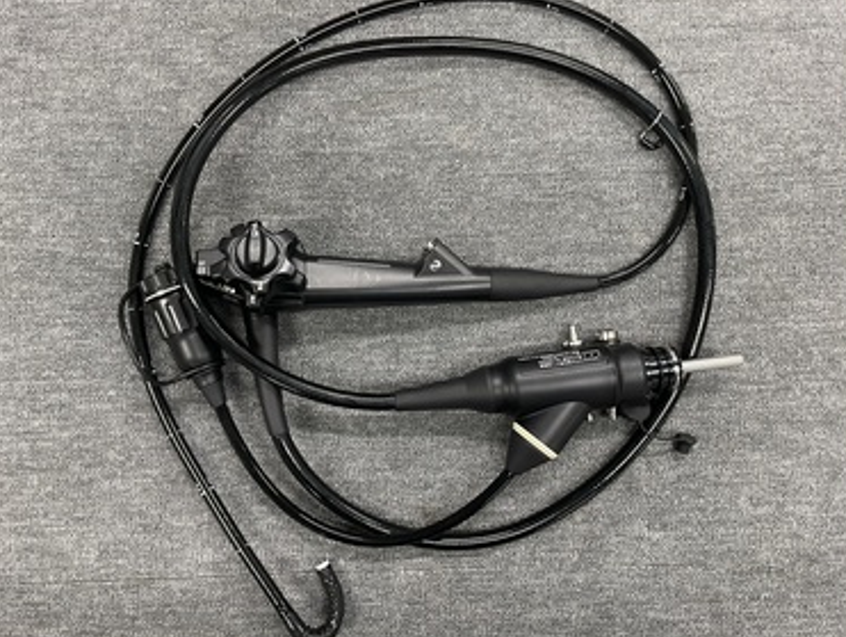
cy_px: 320
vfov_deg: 49.8
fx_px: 685
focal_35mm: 28
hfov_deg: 63.4
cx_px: 417
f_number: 1.6
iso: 200
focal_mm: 4.2
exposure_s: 1/60
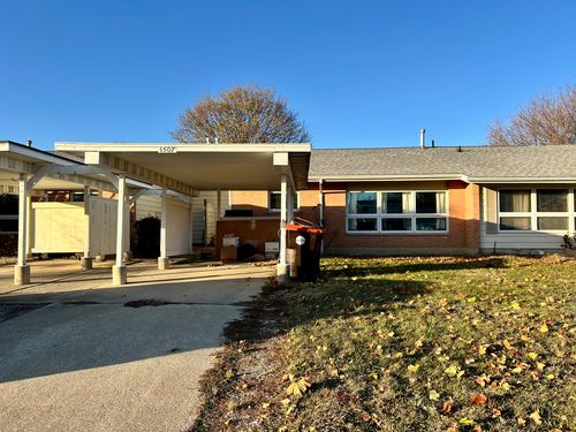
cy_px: 216
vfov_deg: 53.1
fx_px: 433
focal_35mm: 26
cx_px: 288
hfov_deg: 67.3
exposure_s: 1/1869
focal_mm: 5.7
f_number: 1.5
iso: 50
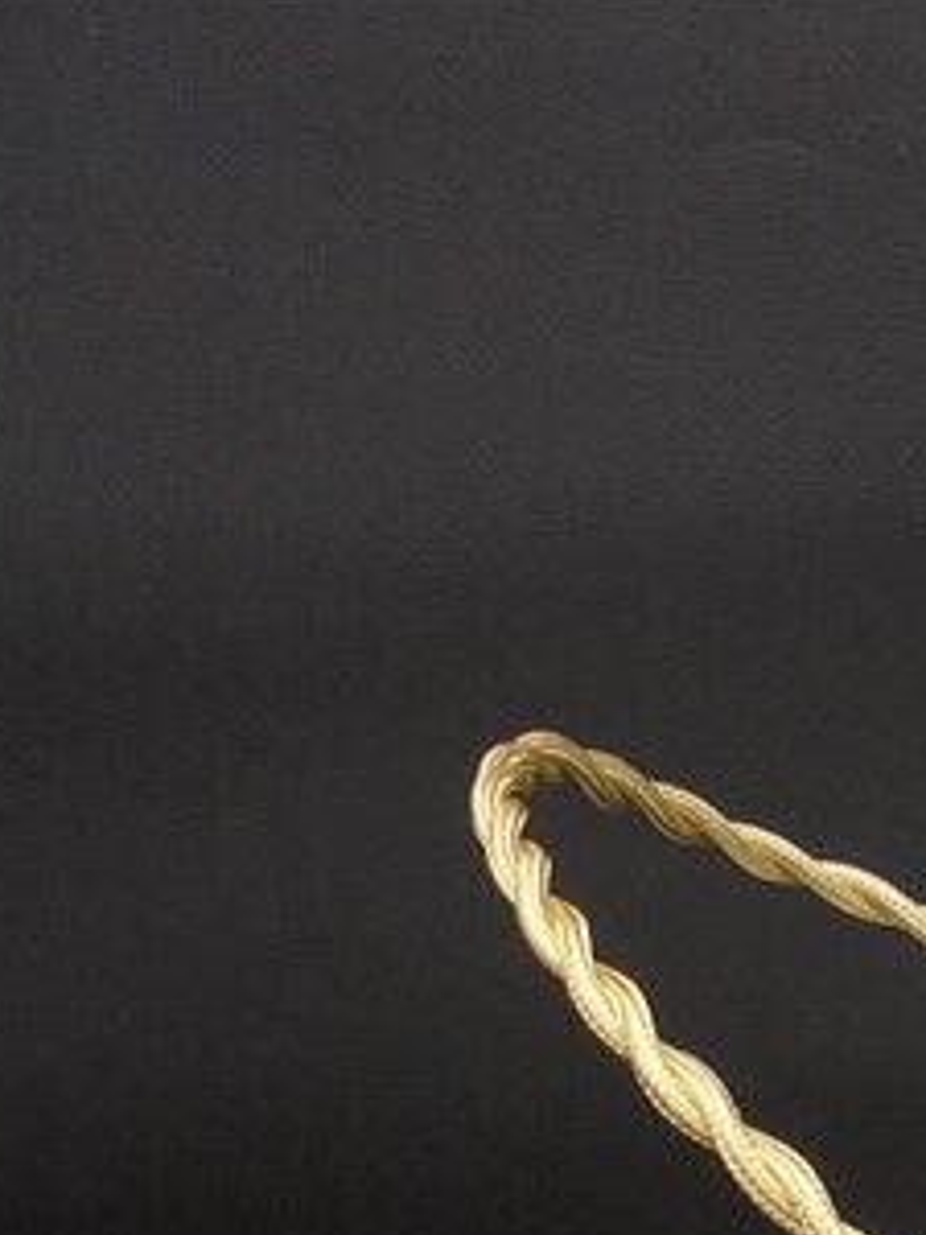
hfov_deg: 17.5
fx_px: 2782
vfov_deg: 21.3
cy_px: 1832
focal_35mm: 78
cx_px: 1261
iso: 100
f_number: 3.5
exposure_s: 1/30
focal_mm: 4.6
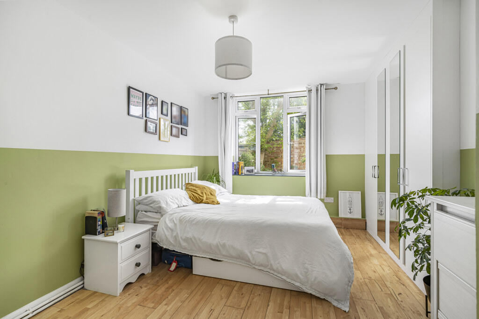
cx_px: 240
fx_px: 213
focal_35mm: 16
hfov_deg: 96.7
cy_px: 160
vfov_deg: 73.8
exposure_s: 1/20
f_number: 9
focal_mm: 16
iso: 100
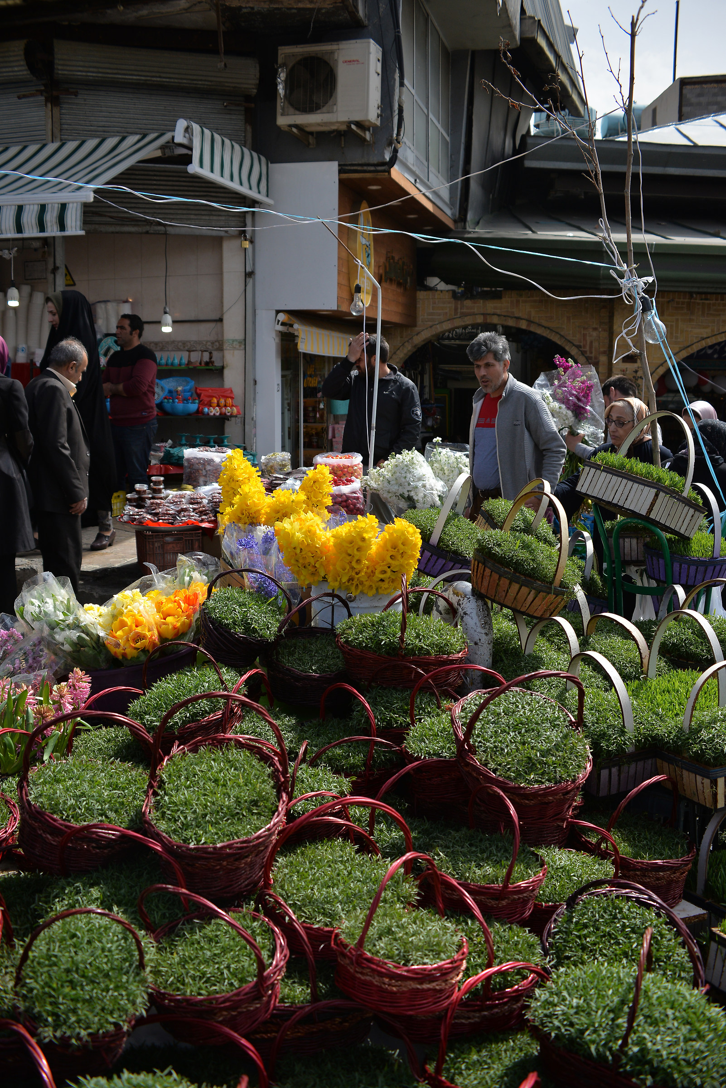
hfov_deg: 37.9
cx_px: 363
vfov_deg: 54.4
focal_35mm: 35
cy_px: 544
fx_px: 1058
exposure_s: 1/1600
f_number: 6.3
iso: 320
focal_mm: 35
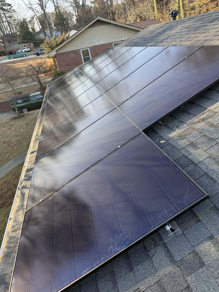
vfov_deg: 71.6
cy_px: 146
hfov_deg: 56.8
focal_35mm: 24
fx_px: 202
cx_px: 110
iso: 80
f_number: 1.78
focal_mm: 6.76
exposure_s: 1/410
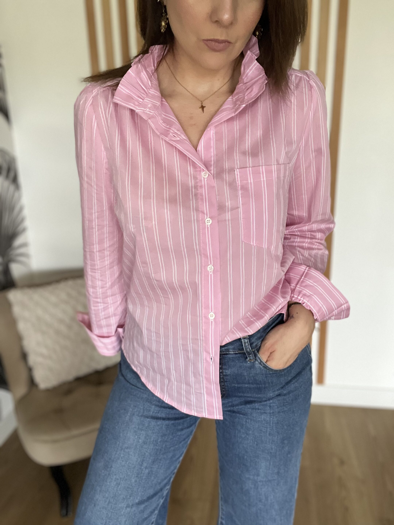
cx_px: 197
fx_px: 455
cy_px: 262
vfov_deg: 60.0
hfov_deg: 46.8
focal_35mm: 30
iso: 250
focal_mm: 2.71
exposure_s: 1/60
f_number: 2.2
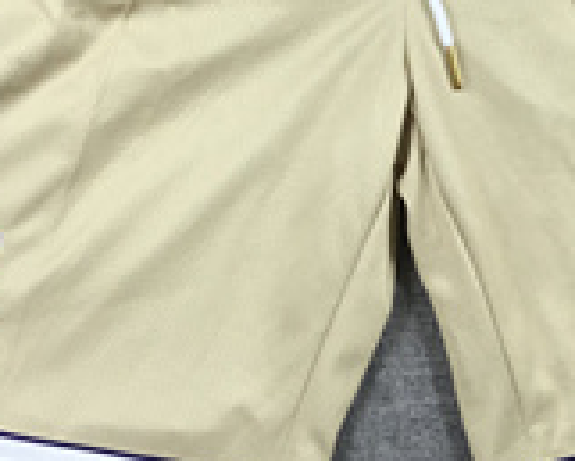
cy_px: -27
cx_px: 382
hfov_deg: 22.4
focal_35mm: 85
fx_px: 1447
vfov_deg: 17.6
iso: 25
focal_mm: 3.99
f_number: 1.8
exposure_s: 1/100
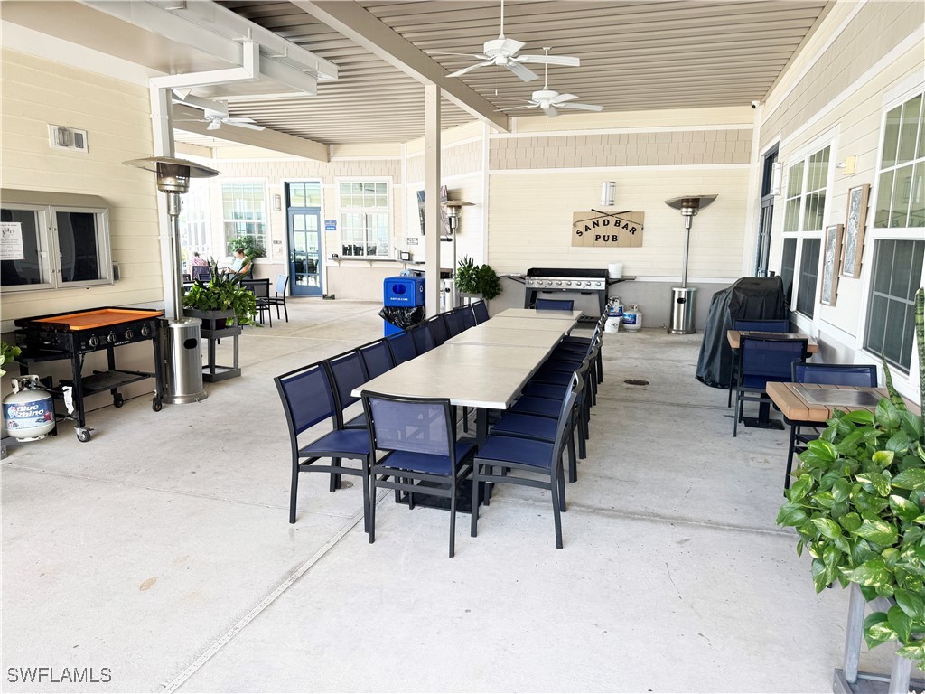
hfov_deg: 71.6
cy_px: 347
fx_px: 641
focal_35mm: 24
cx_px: 462
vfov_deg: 56.8
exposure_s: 1/144
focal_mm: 6.76
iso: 64
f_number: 1.78
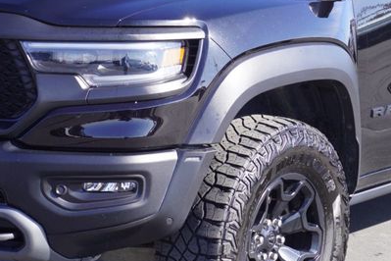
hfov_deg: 15.6
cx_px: 235
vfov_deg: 10.5
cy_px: 93
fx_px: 1423
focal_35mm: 131
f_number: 7.1
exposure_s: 1/80
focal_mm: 34
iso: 100
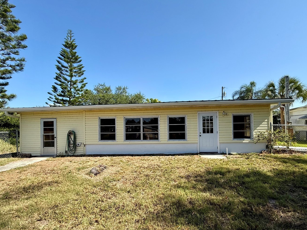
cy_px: 129
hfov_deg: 91.0
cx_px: 158
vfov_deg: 74.4
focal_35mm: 17
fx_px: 151
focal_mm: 2.22
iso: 50
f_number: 2.2
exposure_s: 1/1312
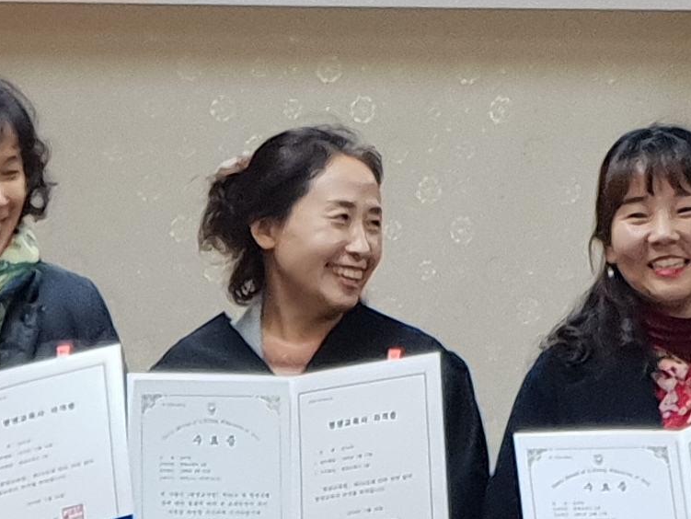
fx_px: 5572
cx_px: 847
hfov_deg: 7.0
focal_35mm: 279
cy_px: -150
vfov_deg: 5.3
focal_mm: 6
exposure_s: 1/30
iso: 125
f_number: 2.4
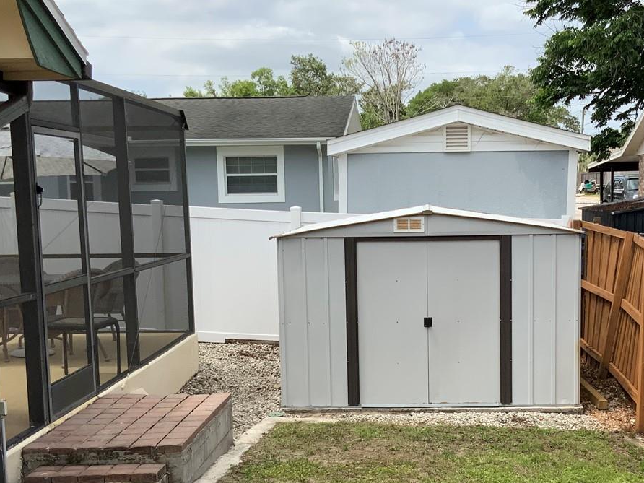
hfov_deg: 36.6
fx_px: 967
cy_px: 305
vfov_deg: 27.9
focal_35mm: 52
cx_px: 401
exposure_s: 1/1786
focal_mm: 3
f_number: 1.8
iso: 16
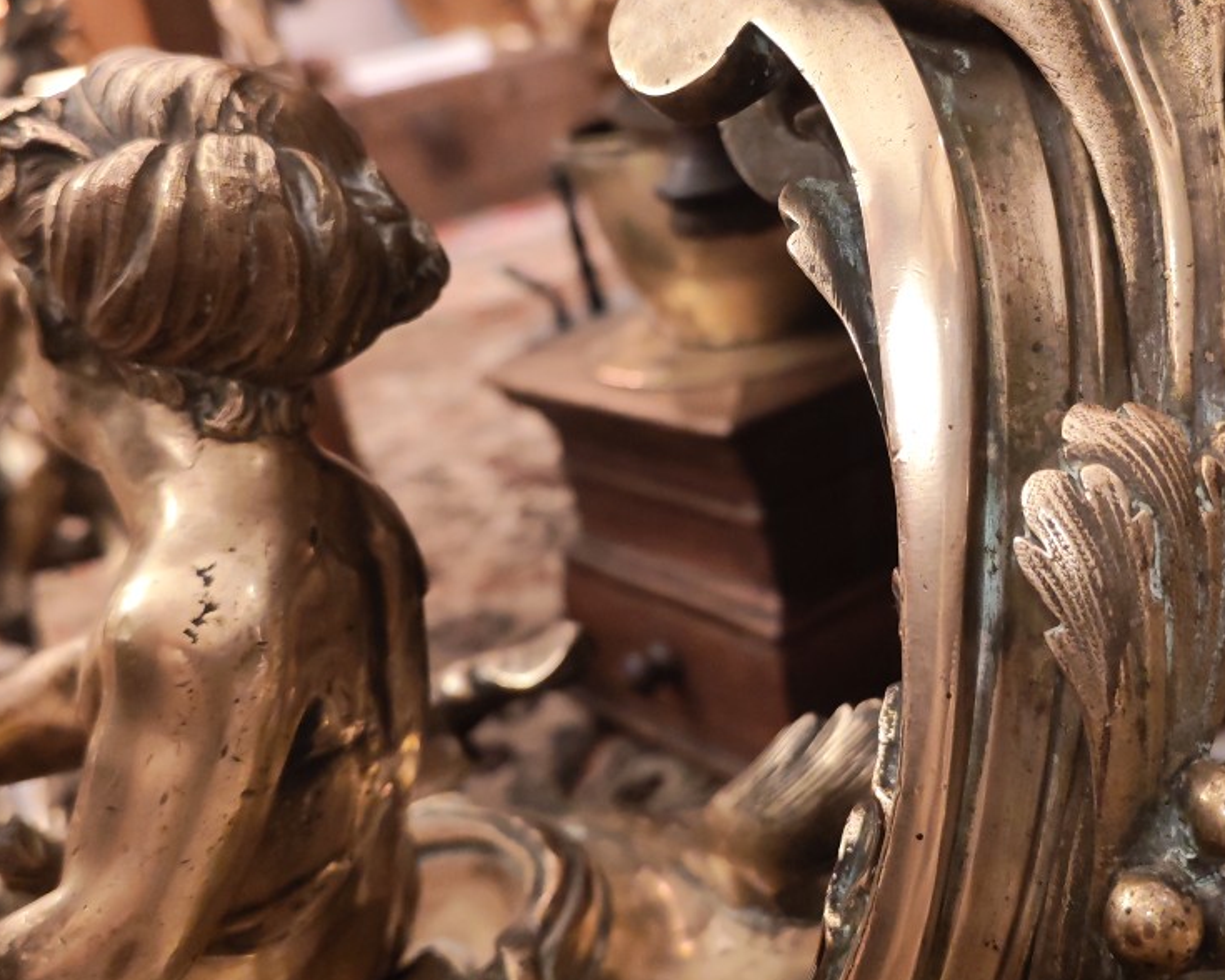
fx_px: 1559
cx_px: 713
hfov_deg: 42.8
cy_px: 472
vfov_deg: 34.9
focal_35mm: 43
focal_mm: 6.12
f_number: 1.9
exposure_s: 1/50
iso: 2000
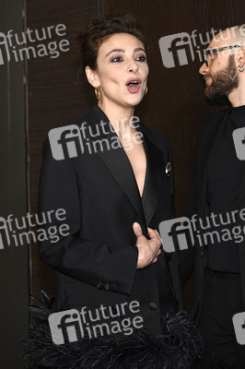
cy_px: 184
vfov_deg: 28.9
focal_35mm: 70
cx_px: 122
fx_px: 716
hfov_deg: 19.4
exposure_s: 1/400
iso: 640
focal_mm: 70
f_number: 4
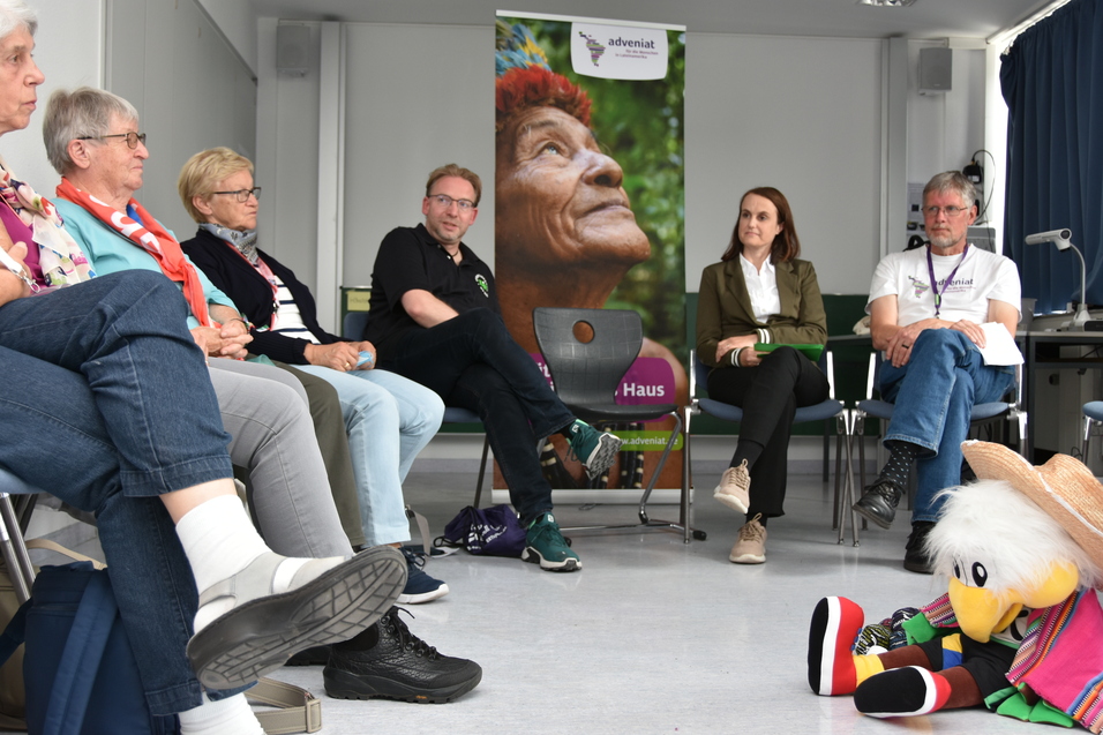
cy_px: 368
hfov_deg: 49.6
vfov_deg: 34.2
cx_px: 552
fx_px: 1195
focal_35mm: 39
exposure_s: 1/60
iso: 320
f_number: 4
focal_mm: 26
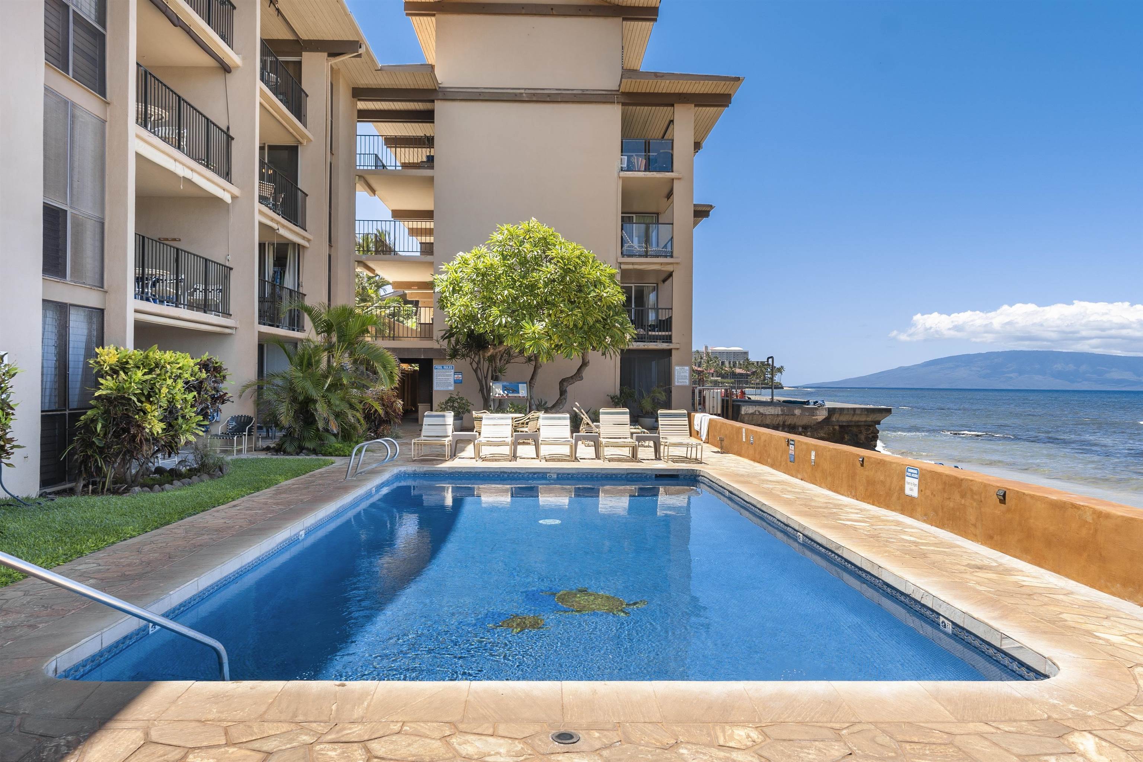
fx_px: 794
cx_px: 572
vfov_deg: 51.3
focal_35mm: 25
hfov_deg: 71.5
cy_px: 381
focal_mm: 17
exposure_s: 1/250
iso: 100
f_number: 7.1
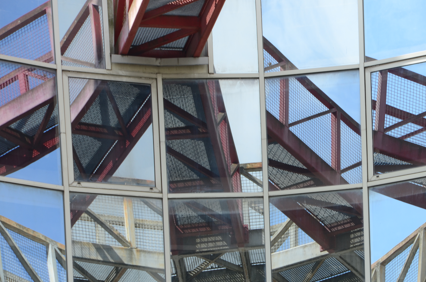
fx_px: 3850
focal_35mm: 326
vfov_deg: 4.2
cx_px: 297
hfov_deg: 6.3
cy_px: 192
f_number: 9
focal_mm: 150
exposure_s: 1/200
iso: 200
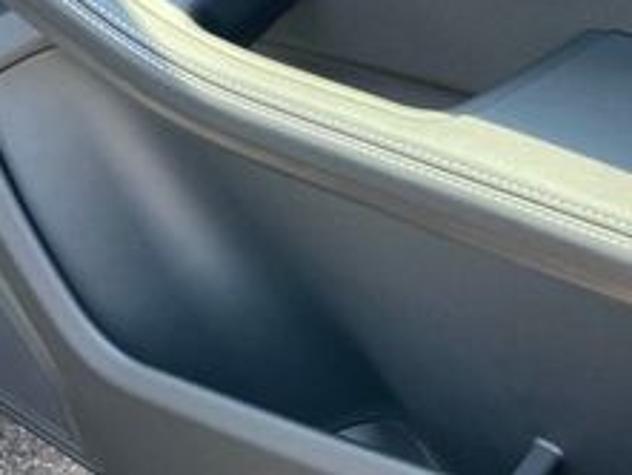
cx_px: 403
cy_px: 66
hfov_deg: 24.0
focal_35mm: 81
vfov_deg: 18.0
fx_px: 1480
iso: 32
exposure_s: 1/121
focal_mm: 3.99
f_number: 1.8
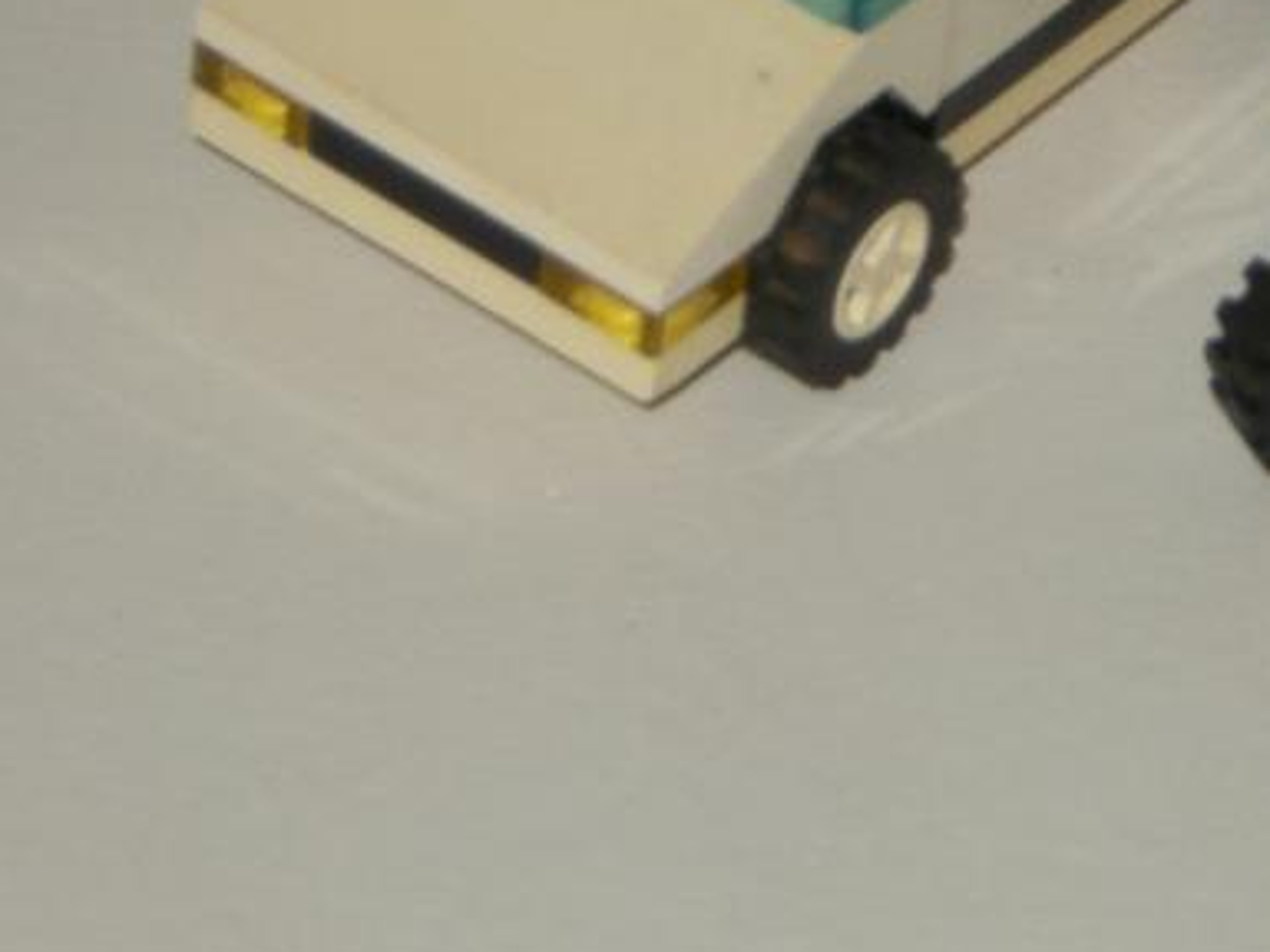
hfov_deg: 7.6
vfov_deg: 5.7
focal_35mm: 260
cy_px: -35
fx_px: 9539
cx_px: 1240
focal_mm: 17
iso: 64
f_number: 5.6
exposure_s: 1/120
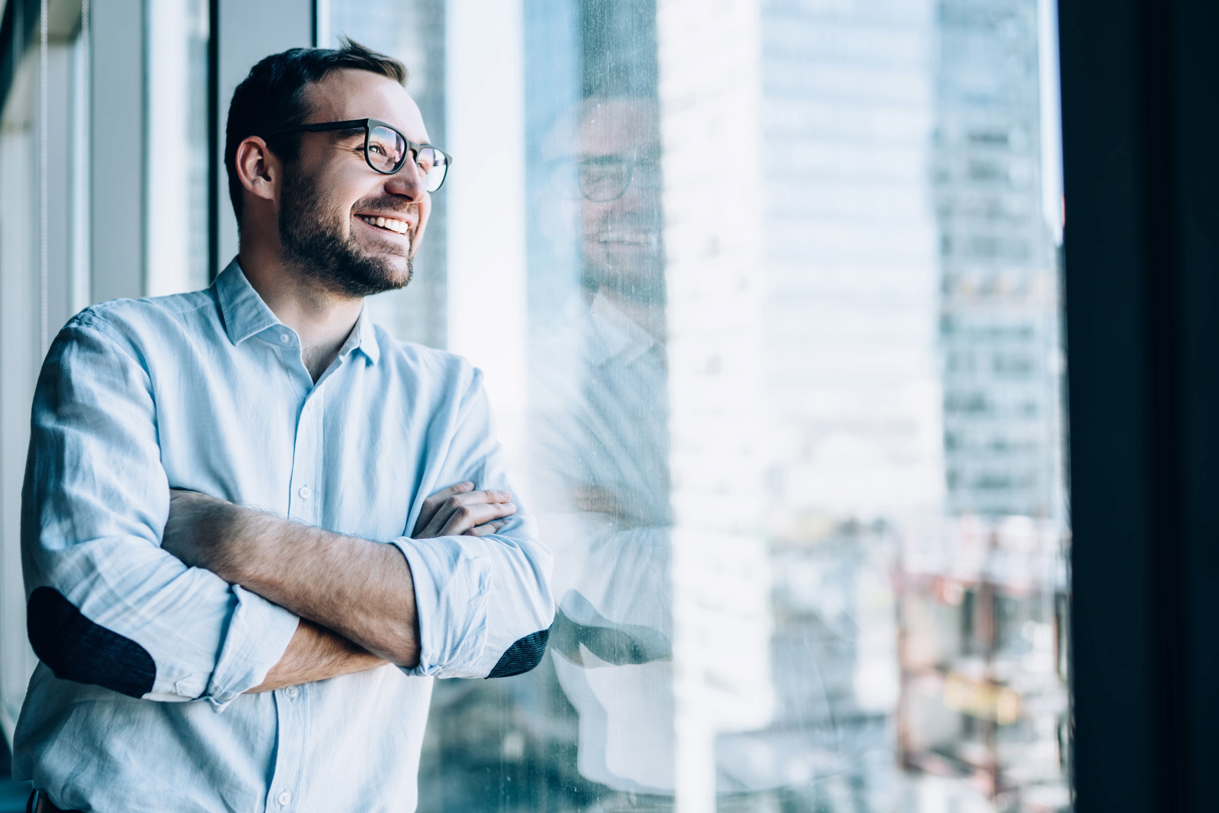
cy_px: 372
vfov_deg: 33.4
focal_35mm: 40
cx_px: 525
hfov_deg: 48.3
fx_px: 1355
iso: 400
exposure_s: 1/500
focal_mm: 35
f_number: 1.7
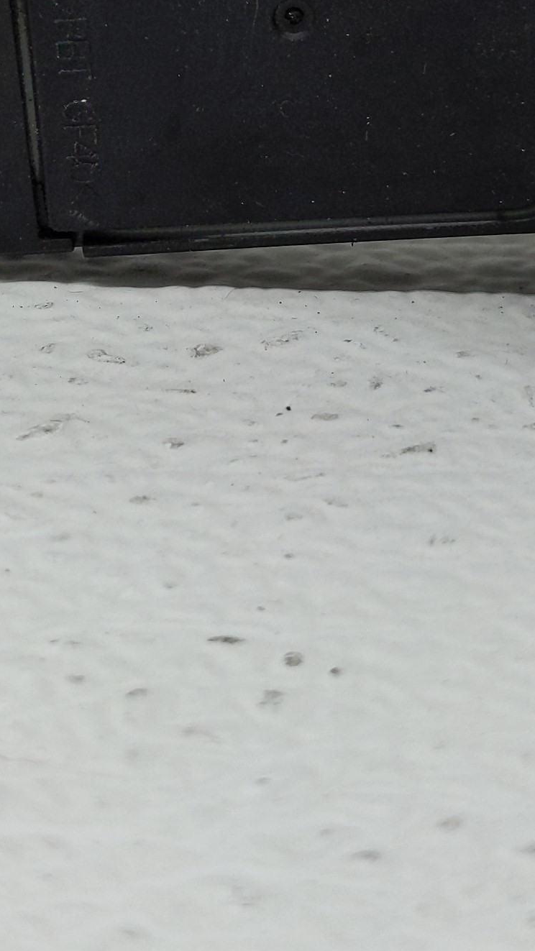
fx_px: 2094
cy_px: 142
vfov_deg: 25.0
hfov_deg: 14.6
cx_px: 275
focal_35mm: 83
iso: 74
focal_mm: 4.38
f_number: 1.73
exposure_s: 1/120
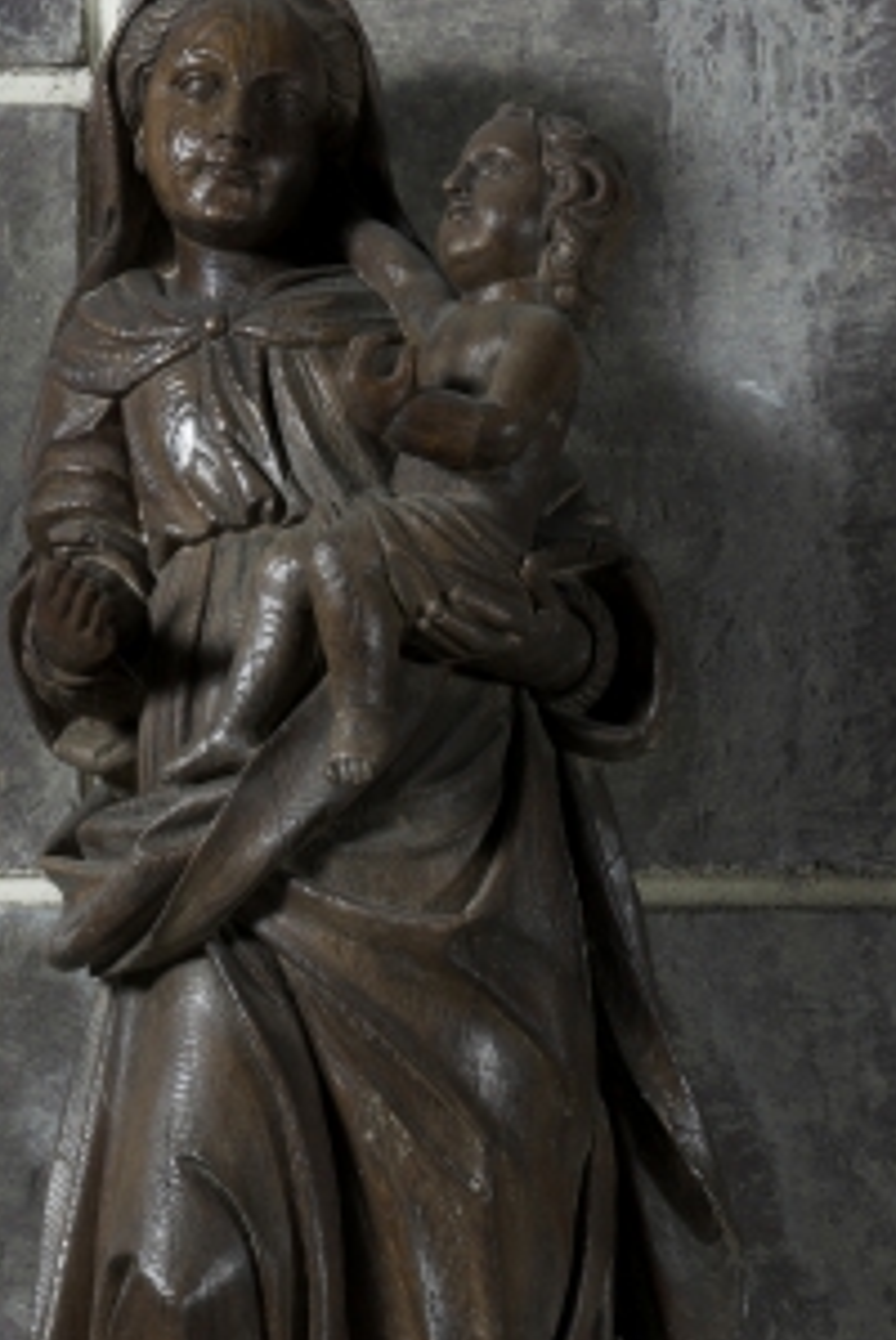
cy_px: 964
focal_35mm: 180
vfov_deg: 11.4
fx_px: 6704
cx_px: 280
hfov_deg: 7.6
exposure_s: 1/50
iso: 100
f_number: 14
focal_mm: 70
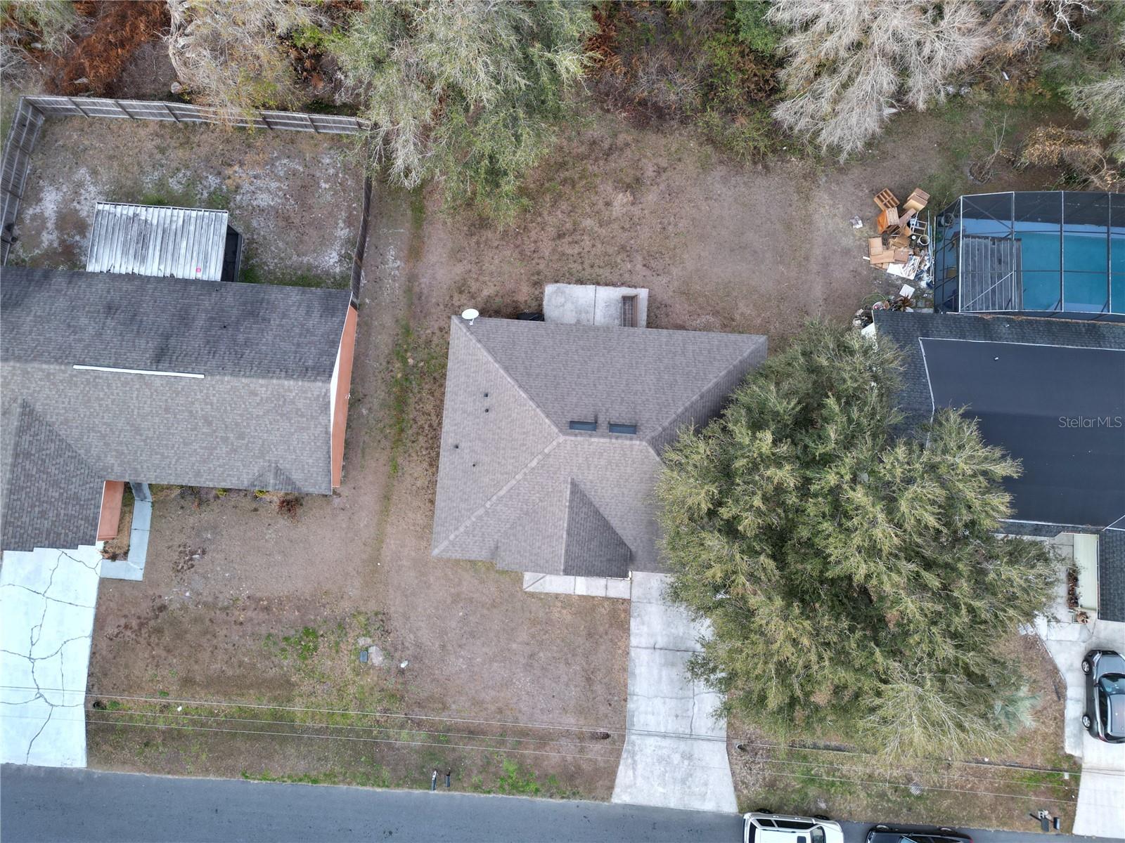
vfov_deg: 56.8
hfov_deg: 71.6
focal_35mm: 24
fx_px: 780
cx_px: 562
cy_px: 422
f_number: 1.7
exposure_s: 1/15
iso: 160
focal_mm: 6.72
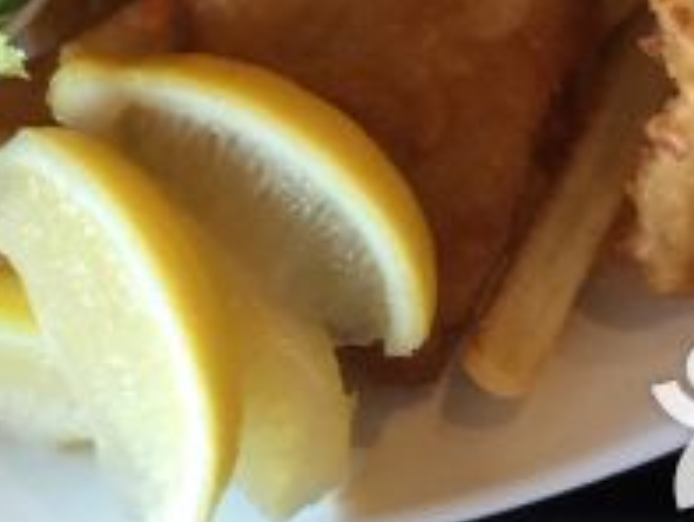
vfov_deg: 13.4
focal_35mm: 103
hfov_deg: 19.1
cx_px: 303
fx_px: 2066
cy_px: -319
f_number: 2.2
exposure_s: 1/33
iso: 64
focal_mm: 4.15
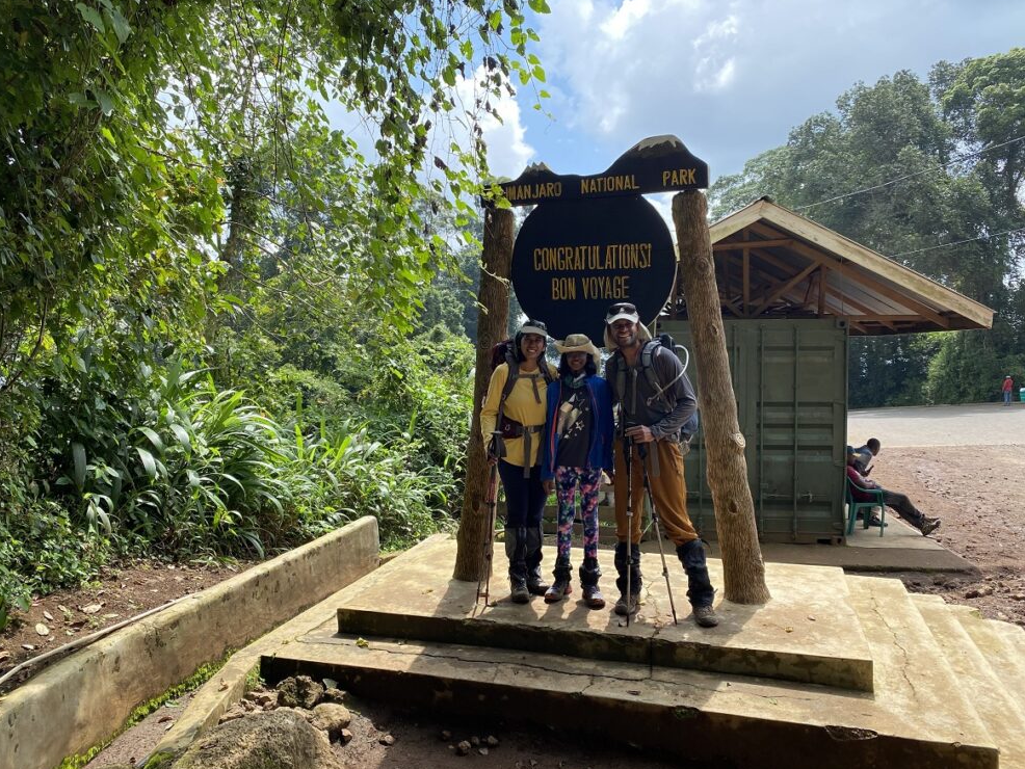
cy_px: 382
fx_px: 800
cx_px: 510
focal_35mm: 27
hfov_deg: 65.3
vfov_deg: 51.4
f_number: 1.8
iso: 32
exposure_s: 1/898
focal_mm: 4.25
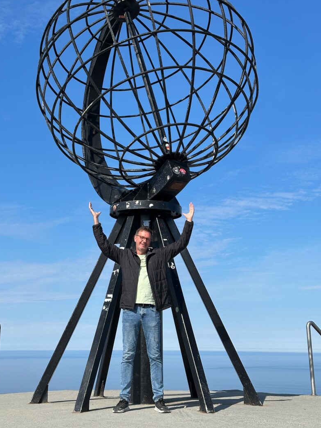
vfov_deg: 34.9
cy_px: 190
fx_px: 680
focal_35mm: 55
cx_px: 139
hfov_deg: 26.5
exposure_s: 1/4785
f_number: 1.78
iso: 64
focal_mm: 6.86
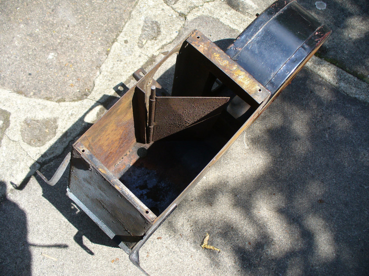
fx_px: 394
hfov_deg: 50.1
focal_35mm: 37
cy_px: 138
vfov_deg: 38.7
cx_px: 184
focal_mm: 6.1
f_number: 2.8
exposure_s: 1/400
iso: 80
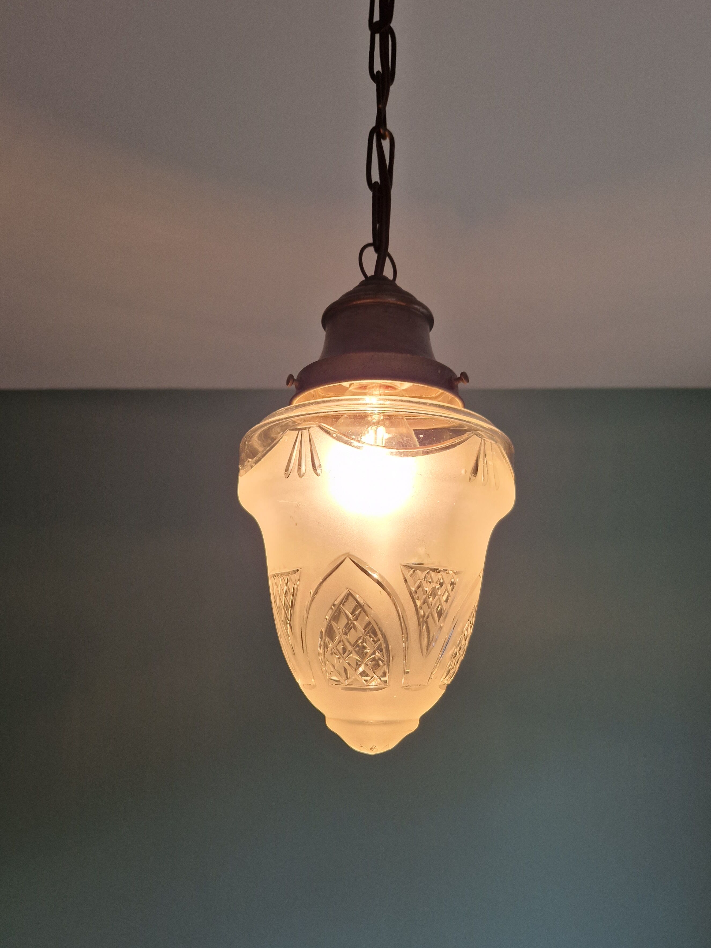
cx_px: 398
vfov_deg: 67.2
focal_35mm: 26
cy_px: 503
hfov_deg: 52.9
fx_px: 712
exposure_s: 1/100
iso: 80
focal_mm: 5.4
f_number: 1.8
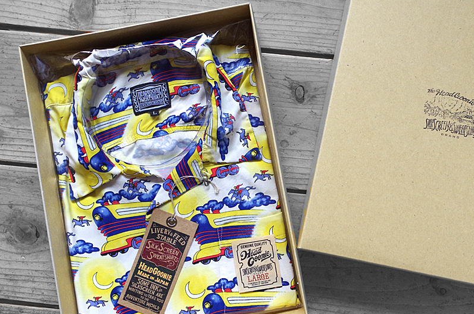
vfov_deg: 27.1
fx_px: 650
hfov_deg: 39.8
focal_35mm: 49
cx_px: 292
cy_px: 184
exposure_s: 1/250
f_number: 5.6
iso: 800
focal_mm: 26.25
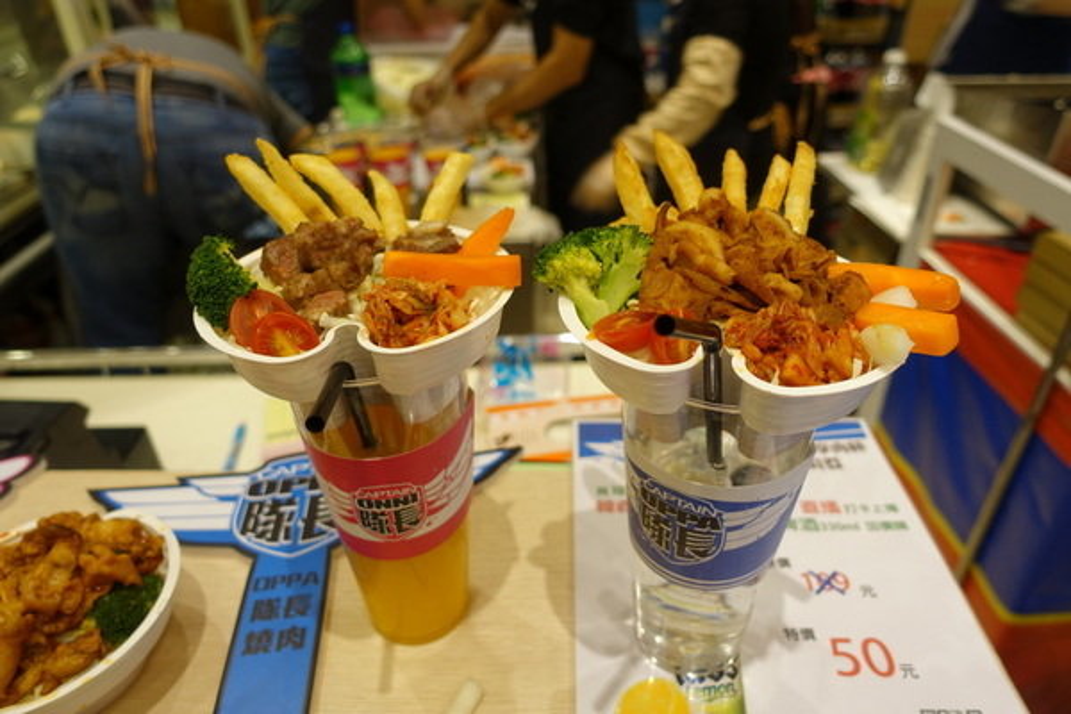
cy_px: 357
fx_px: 714
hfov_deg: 73.7
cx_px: 536
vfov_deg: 53.1
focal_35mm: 24
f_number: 2.2
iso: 125
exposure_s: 1/30
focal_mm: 8.8
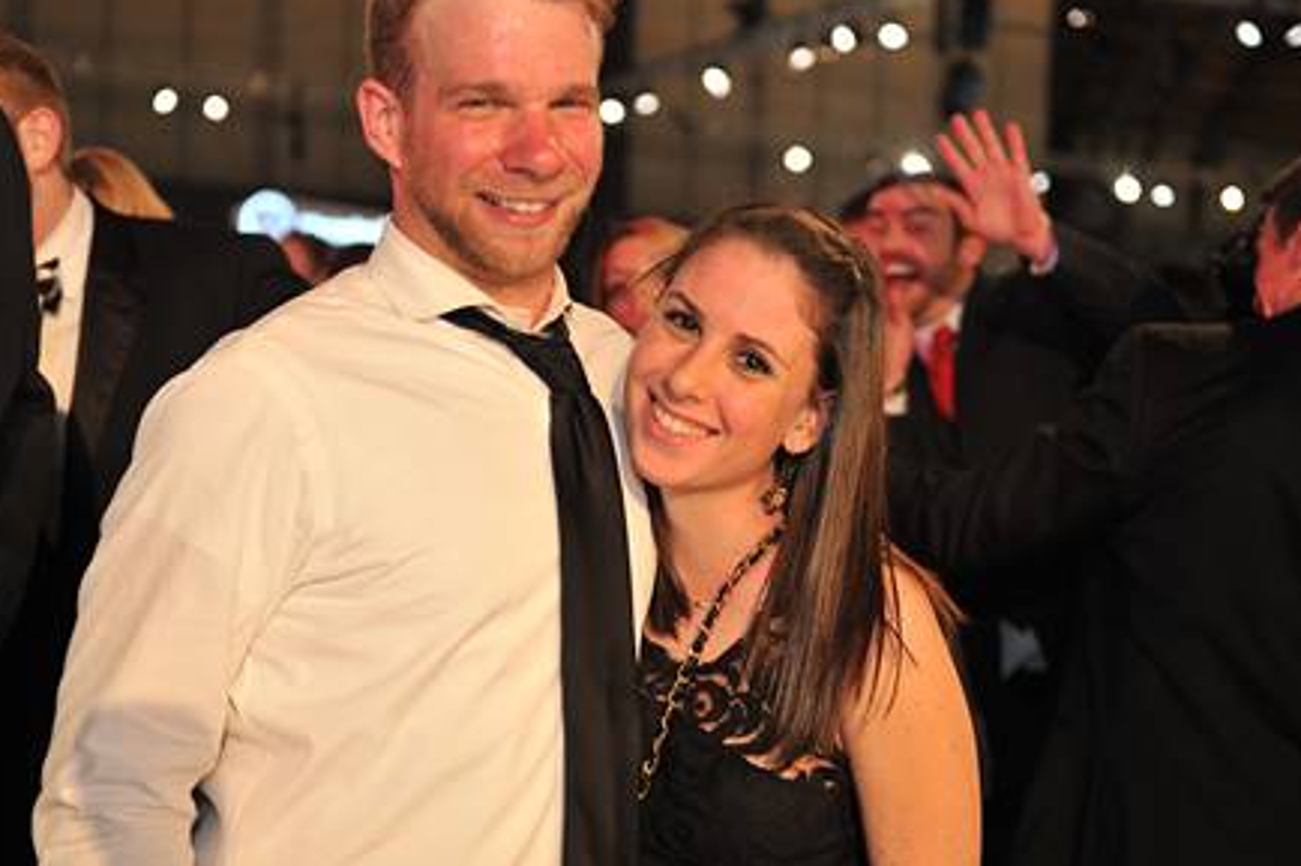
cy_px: 372
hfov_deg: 35.1
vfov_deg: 23.7
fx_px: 2059
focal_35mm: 57
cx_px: 659
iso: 1250
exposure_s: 1/100
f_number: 2.8
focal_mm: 45
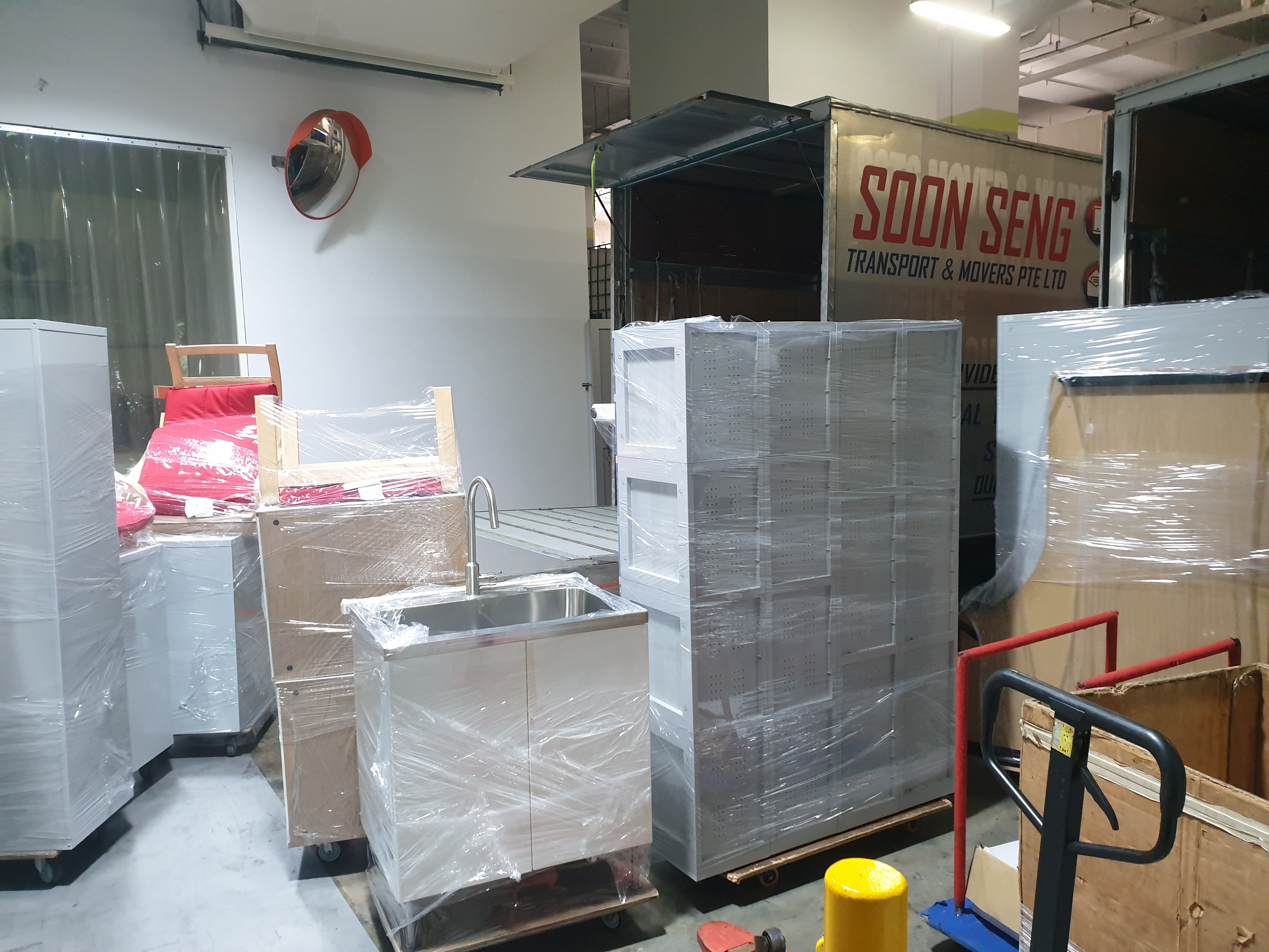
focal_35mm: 26
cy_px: 476
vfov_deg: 53.1
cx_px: 634
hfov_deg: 67.3
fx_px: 953
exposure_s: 1/50
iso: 400
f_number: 2.4
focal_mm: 4.3
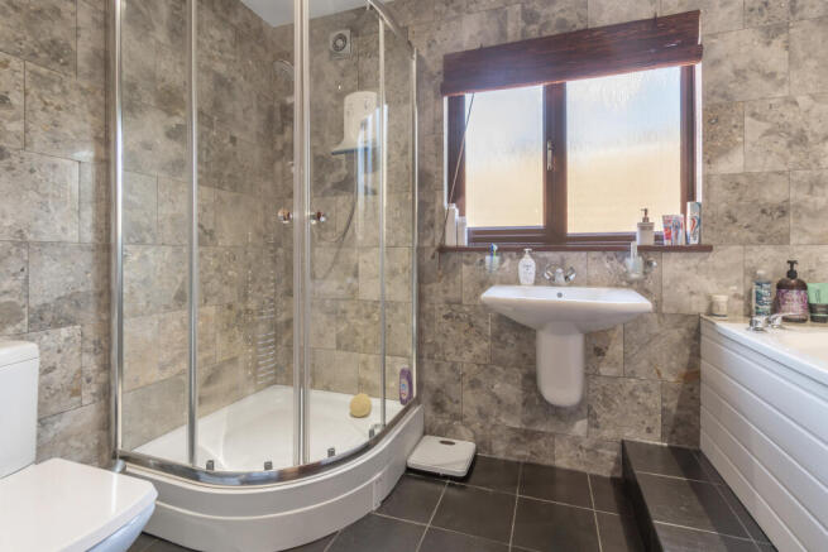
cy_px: 276
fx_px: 345
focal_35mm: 15
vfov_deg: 77.4
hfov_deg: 100.4
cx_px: 414
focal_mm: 10
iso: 100
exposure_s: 1/5
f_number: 8
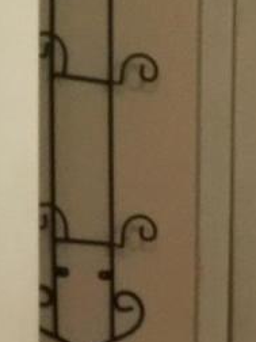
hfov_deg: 5.8
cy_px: 894
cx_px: 901
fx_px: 2268
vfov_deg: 7.8
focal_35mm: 230
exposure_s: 1/30
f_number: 2.2
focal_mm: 4.15
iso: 80
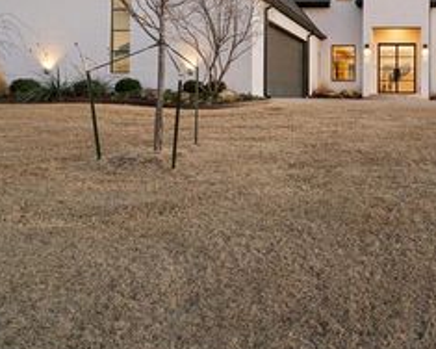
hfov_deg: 49.4
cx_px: 395
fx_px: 413
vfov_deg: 44.2
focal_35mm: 32
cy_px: 84
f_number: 7.1
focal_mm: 16
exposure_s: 1/1.67
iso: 200
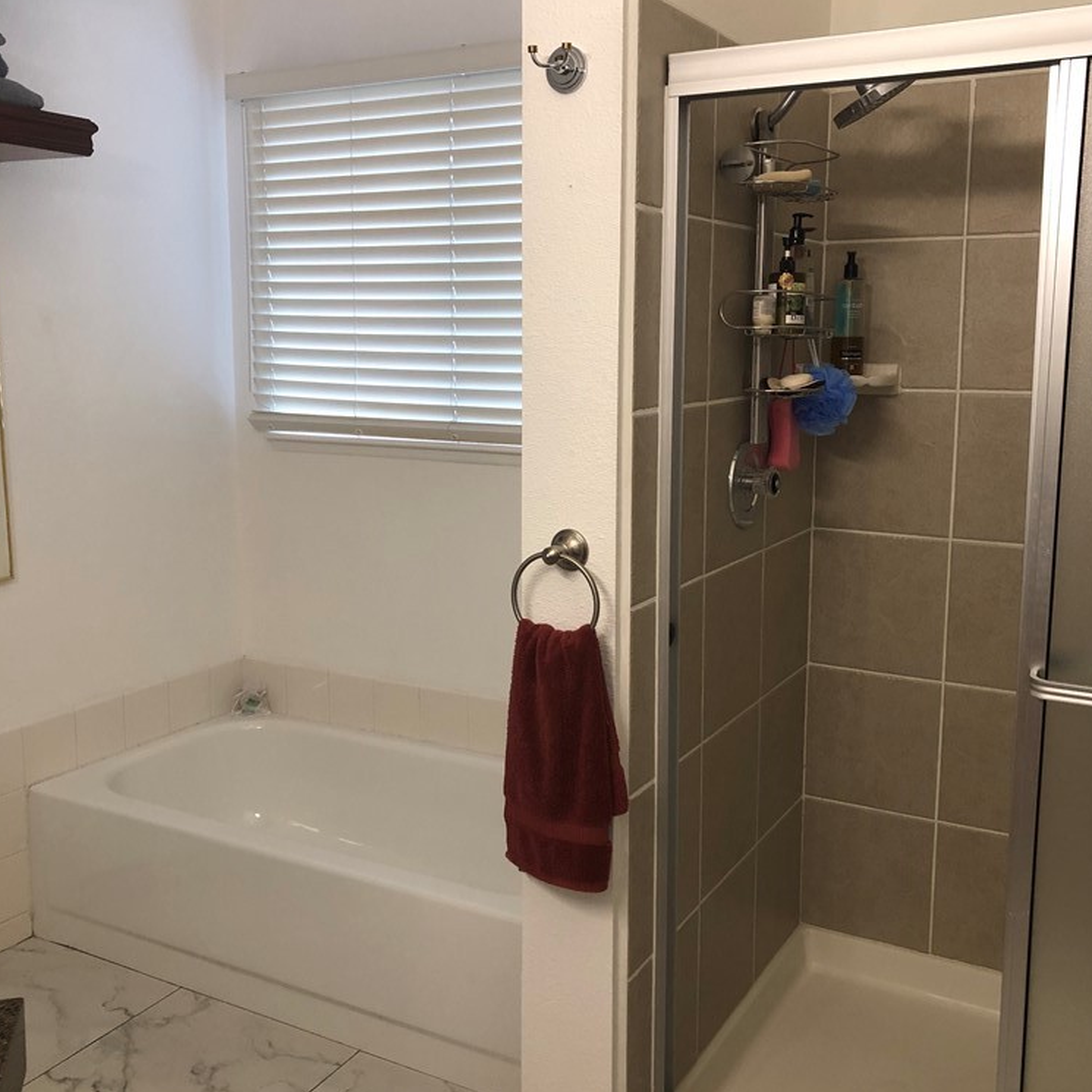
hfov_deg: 48.5
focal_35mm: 34
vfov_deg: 48.4
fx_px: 1213
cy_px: 523
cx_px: 548
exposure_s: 1/30
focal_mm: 3.99
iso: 32
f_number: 1.8
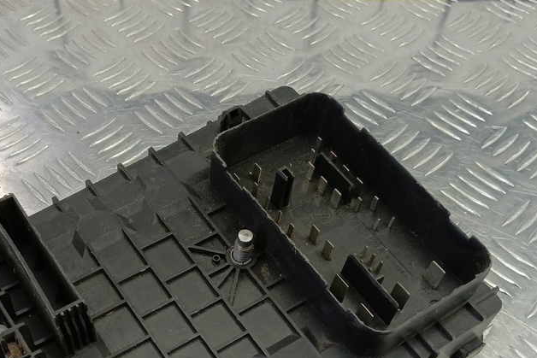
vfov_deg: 32.7
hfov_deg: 49.0
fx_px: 582
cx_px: 199
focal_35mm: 39
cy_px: 314
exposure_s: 1/50
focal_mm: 4.11
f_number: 1.6
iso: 172
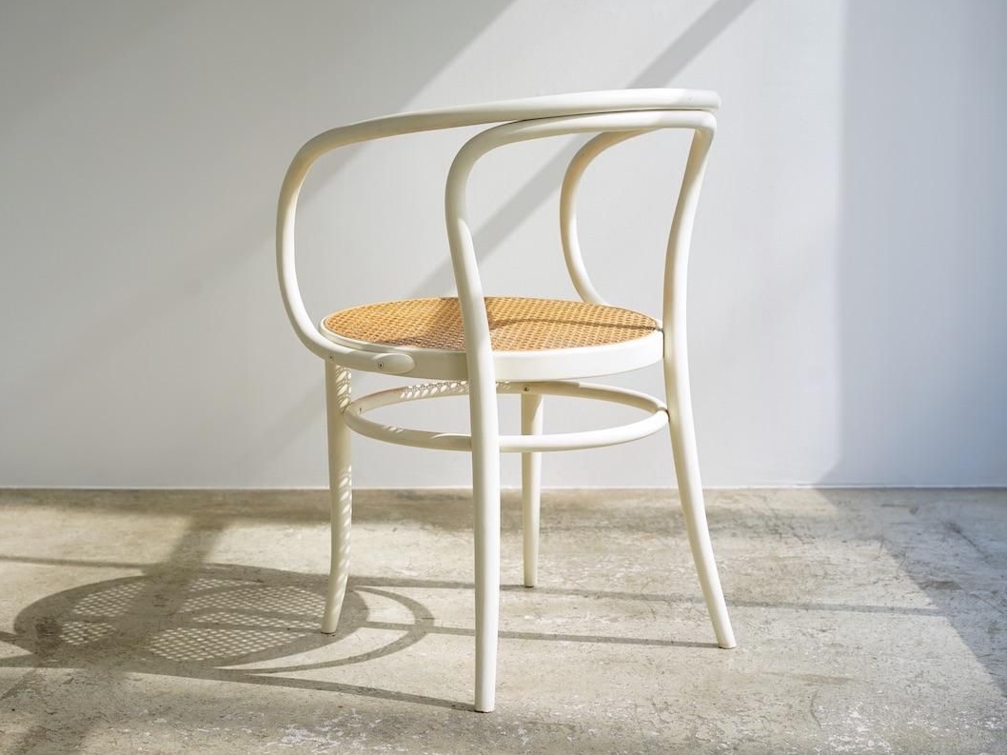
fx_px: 1745
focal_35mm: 60
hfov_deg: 32.2
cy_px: 378
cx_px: 481
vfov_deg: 24.4
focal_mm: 55
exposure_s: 1/100
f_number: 5
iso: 250
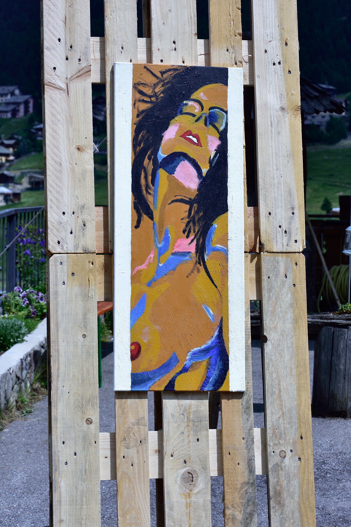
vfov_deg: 23.4
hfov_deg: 15.7
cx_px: 176
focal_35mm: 87
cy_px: 264
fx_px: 1272
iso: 100
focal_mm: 58
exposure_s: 1/400
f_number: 8
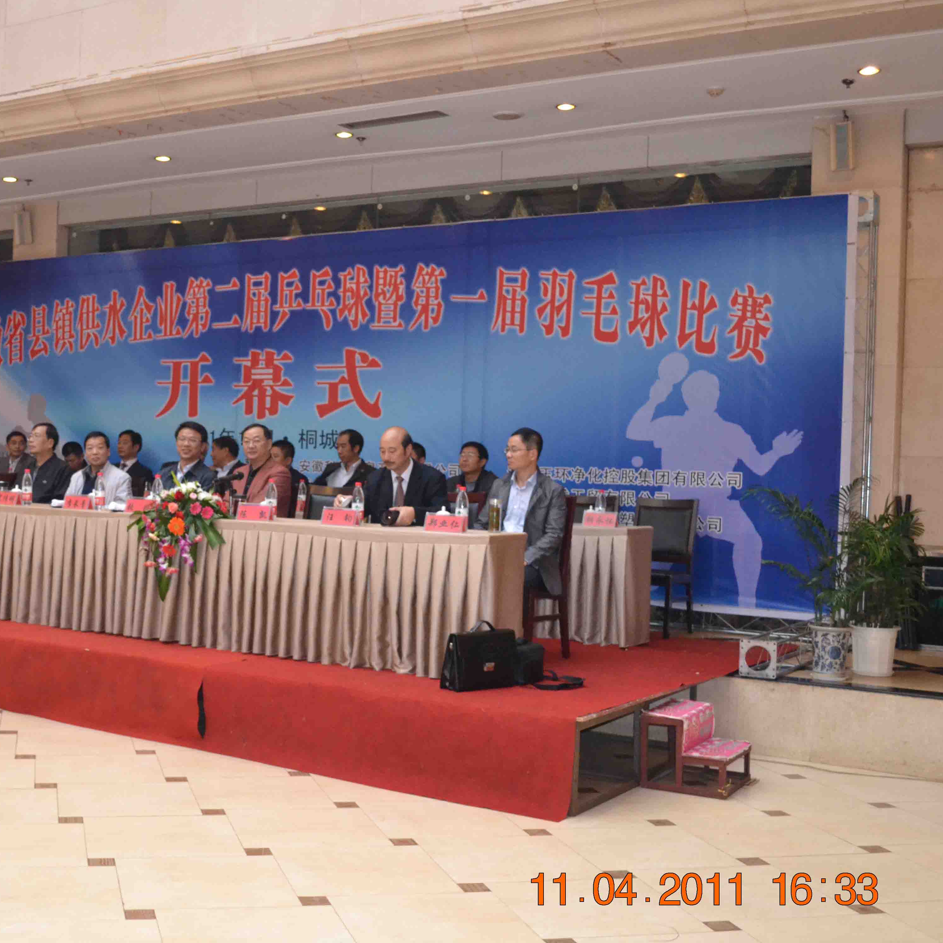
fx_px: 1325
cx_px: 292
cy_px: 481
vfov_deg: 39.2
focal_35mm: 43
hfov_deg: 38.6
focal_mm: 22
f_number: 4
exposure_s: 1/60
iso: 2500
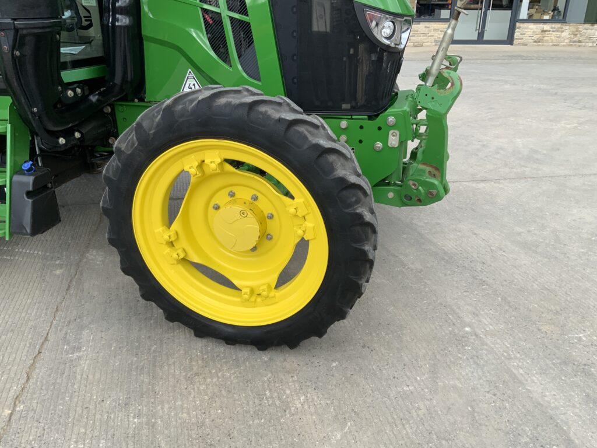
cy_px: 224
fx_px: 500
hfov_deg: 61.7
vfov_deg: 48.2
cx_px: 298
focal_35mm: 29
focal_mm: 3
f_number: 1.8
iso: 16
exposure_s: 1/691
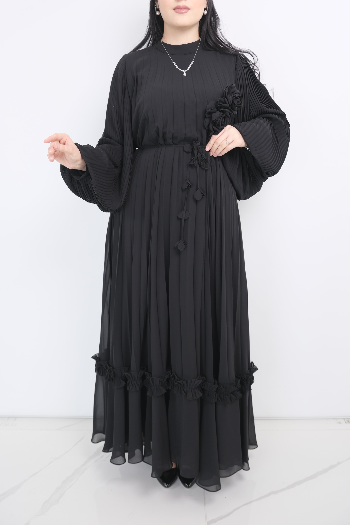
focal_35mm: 36
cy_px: 262
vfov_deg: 53.1
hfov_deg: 36.9
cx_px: 175
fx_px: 525
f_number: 3.6
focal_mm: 24.3
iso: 400
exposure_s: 1/60
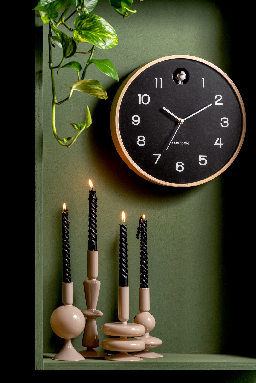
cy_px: 192
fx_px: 1439
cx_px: 128
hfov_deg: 10.2
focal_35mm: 135
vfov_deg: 15.2
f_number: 6.3
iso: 160
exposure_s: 1/13
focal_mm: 135
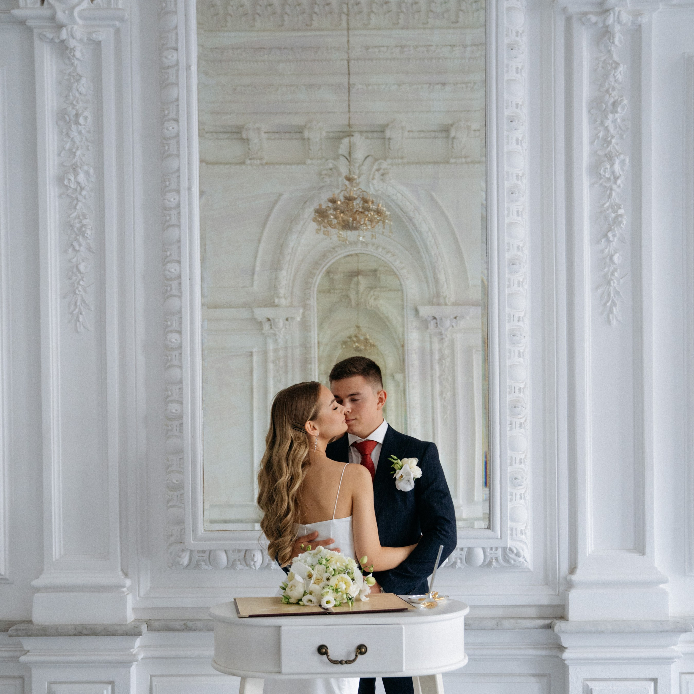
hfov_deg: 38.3
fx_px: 998
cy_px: 467
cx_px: 343
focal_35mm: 44
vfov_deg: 37.9
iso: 1600
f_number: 4
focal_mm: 34
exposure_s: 1/160
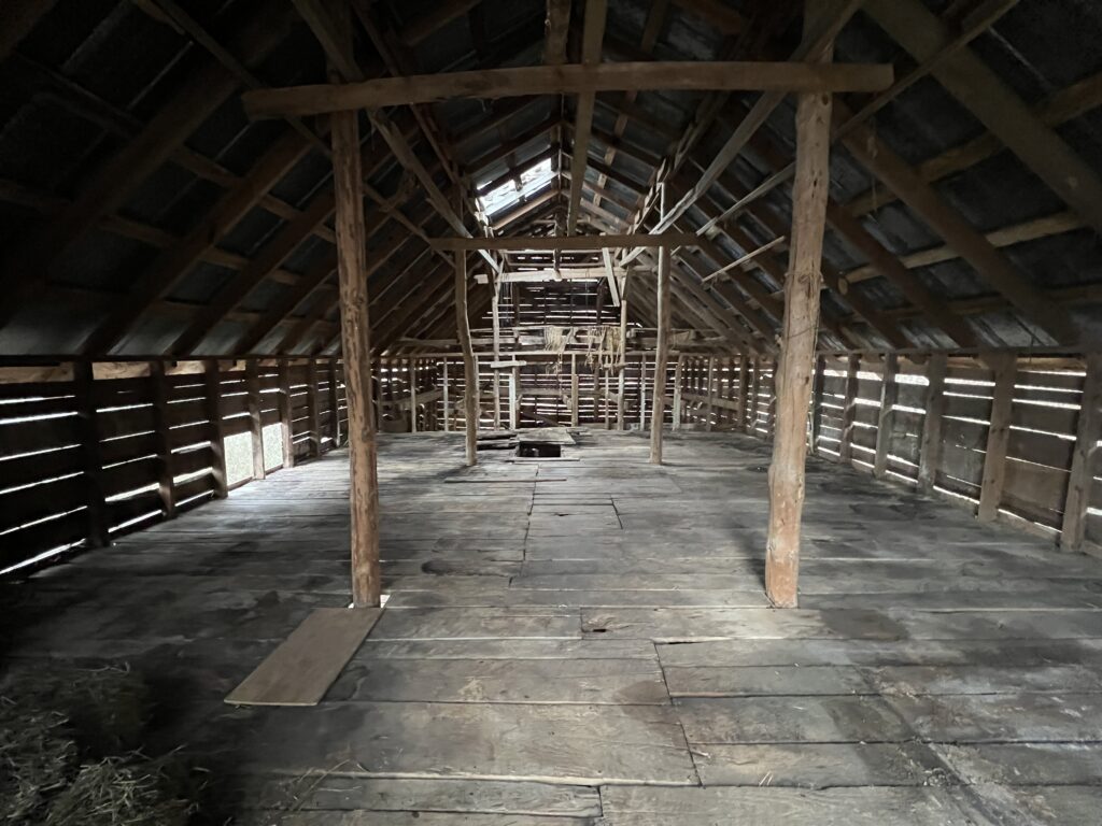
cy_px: 413
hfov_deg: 106.2
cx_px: 551
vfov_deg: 89.9
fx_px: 414
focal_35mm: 13
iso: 1250
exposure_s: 1/39
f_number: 1.8
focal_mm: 1.57
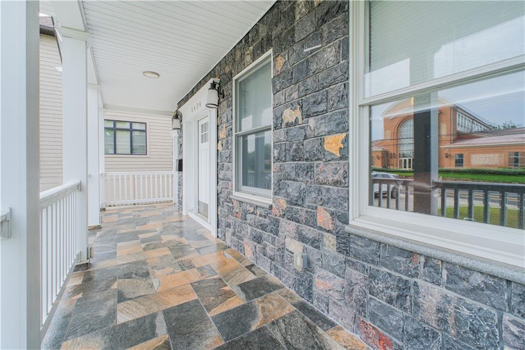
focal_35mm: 15
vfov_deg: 77.3
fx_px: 219
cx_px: 262
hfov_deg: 100.4
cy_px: 175
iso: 400
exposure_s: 1/60
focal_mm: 10
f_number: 10
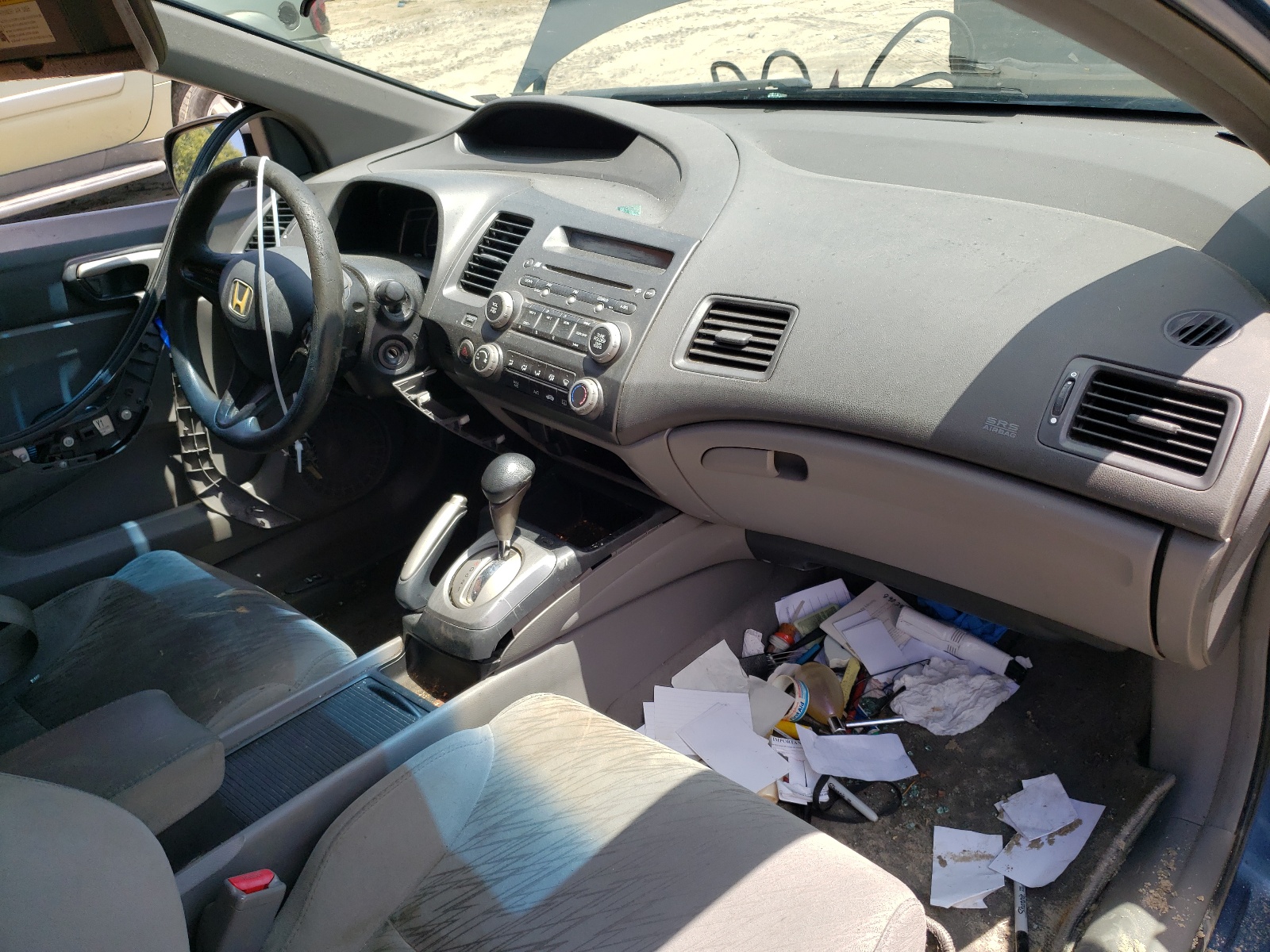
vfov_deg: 53.1
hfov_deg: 67.3
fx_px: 954
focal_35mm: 26
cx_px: 635
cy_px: 476
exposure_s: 1/833
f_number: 1.5
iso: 50
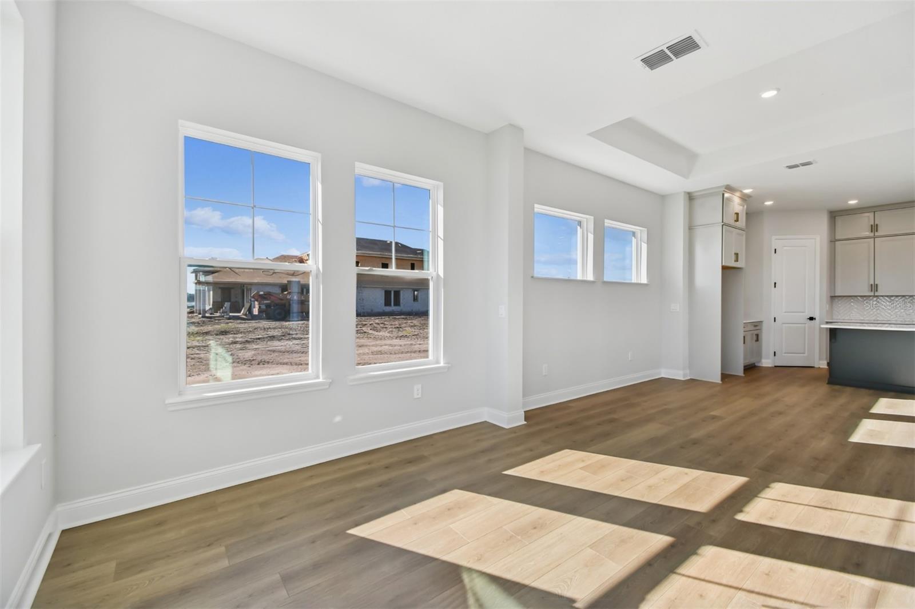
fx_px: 381
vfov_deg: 77.3
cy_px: 304
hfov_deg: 100.4
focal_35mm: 15
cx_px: 458
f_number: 6.3
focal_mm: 10
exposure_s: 1/200
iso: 100
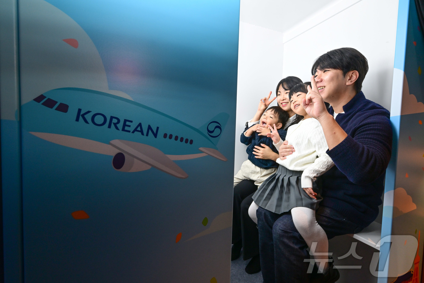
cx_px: 212
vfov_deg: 72.0
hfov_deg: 95.0
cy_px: 142
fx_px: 194
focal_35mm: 16
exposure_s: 1/60
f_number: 8
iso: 1000
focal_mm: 16.5
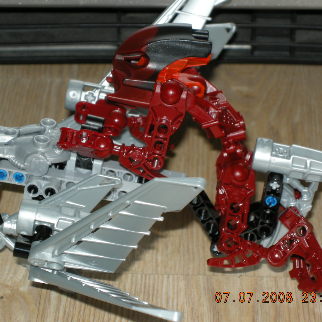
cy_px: 161
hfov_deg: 11.3
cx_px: 131
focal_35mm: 155
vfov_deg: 11.3
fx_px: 1631
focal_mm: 26.3
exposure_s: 1/30
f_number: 5.3
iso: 64
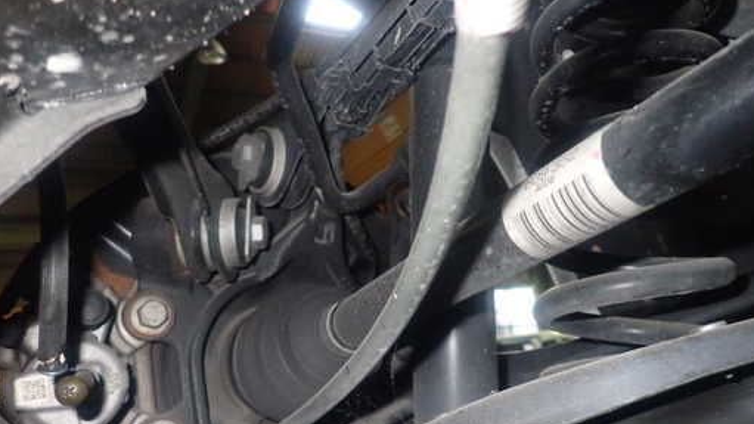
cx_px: 367
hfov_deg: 61.0
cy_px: 267
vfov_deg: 36.4
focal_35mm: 32
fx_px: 640
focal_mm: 4.5
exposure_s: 1/30
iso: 800
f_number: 5.6
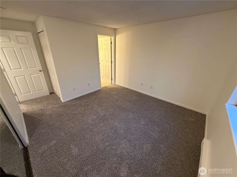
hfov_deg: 102.1
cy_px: 88
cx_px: 118
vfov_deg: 85.7
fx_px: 96
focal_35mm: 14
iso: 500
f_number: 2.2
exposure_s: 1/60
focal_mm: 2.22
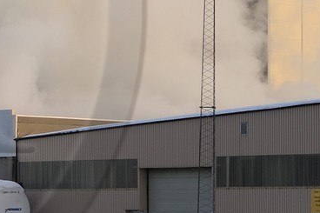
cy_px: 11
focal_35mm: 304
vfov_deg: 4.5
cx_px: -217
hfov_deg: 6.7
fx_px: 2701
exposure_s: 1/160
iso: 200
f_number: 6.3
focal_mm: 70
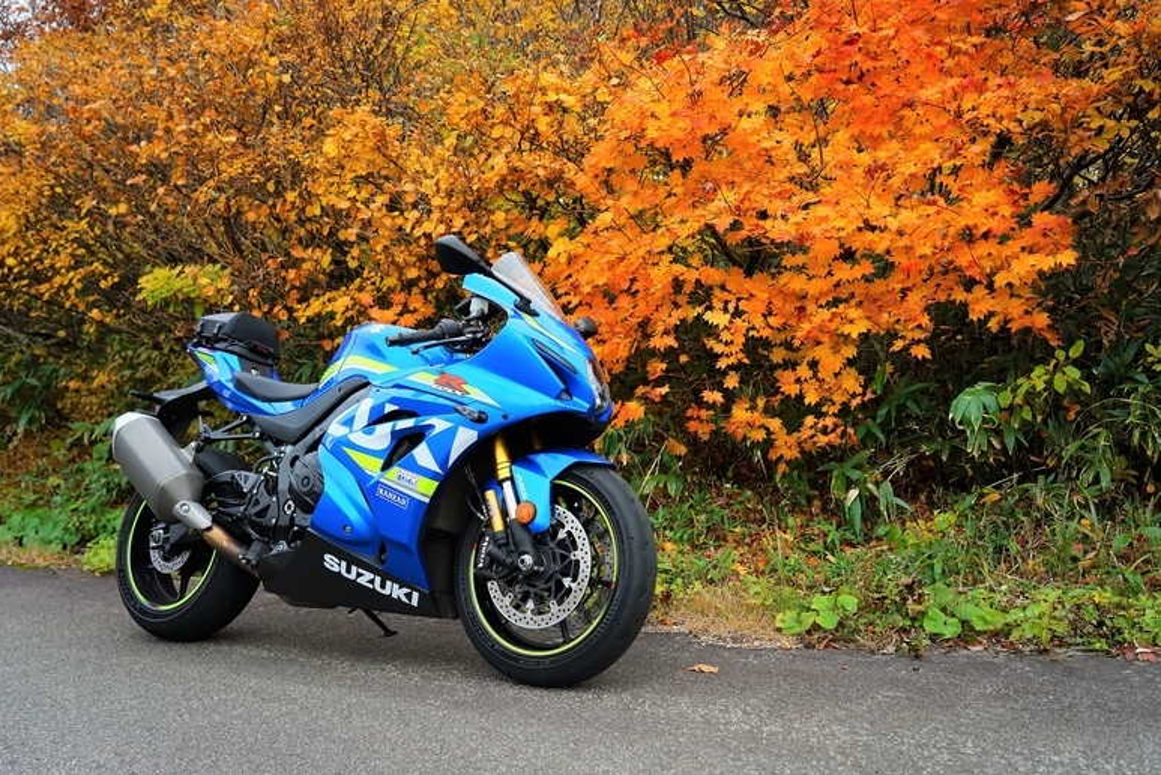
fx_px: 968
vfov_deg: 43.6
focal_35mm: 30
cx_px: 574
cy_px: 377
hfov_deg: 61.9
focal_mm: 29
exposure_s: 1/320
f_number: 4
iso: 100
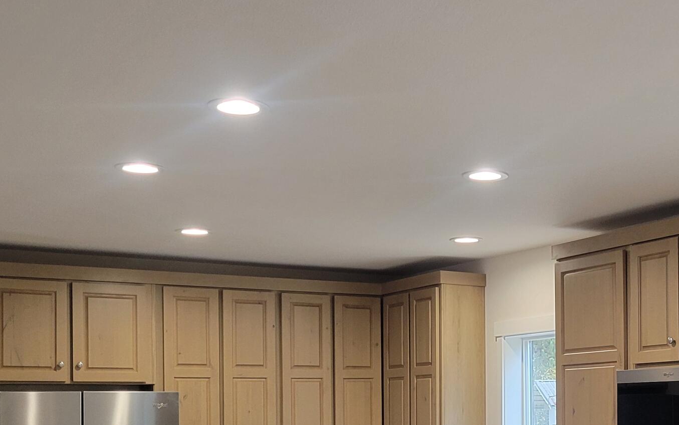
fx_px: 1129
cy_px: 386
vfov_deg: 20.8
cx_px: 527
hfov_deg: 32.7
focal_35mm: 61
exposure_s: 1/120
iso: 250
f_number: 1.8
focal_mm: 5.4
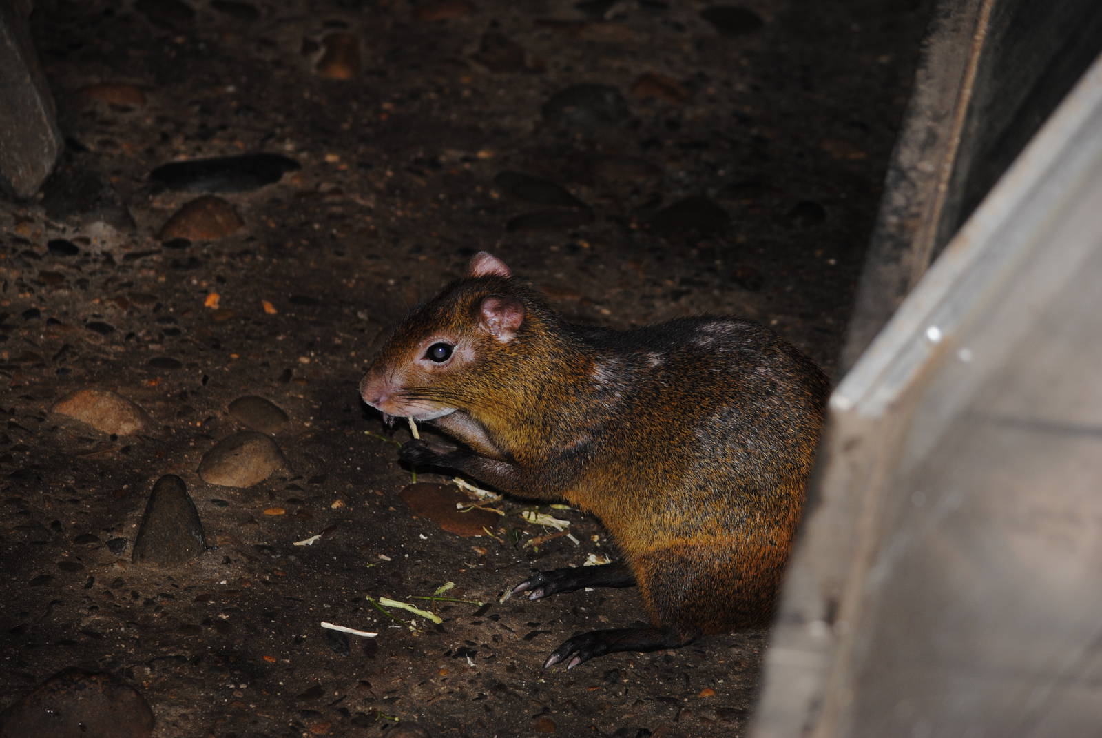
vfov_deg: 9.2
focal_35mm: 150
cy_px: 369
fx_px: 4597
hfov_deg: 13.7
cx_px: 551
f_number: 4.8
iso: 200
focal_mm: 100
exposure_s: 1/60
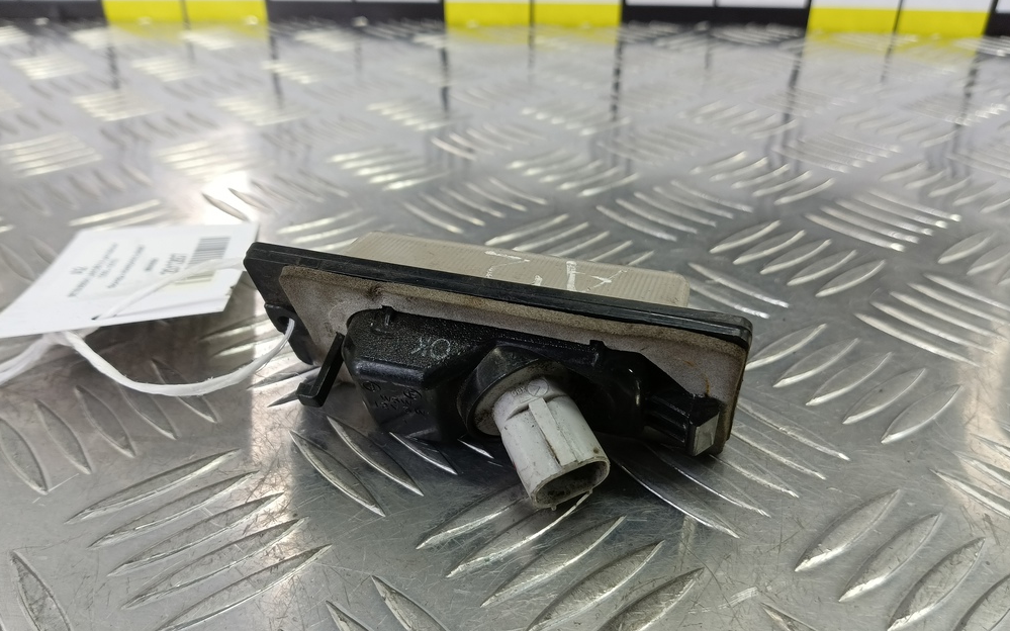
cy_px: 345
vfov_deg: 49.2
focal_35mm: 25
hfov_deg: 72.6
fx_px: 688
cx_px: 506
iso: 146
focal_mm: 4.11
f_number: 1.6
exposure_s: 1/50
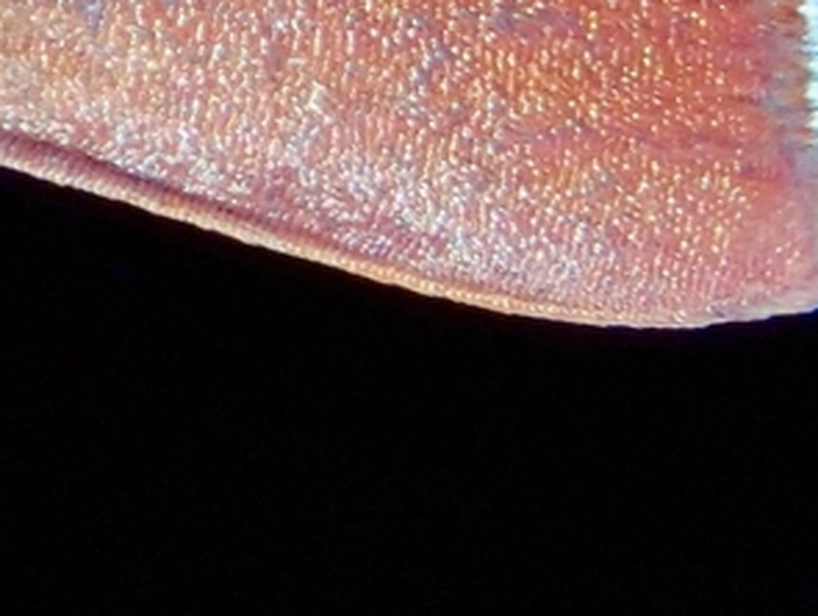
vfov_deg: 3.8
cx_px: -336
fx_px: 9133
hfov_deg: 5.1
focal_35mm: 386
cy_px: -345
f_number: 6.3
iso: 200
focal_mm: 18
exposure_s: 1/200
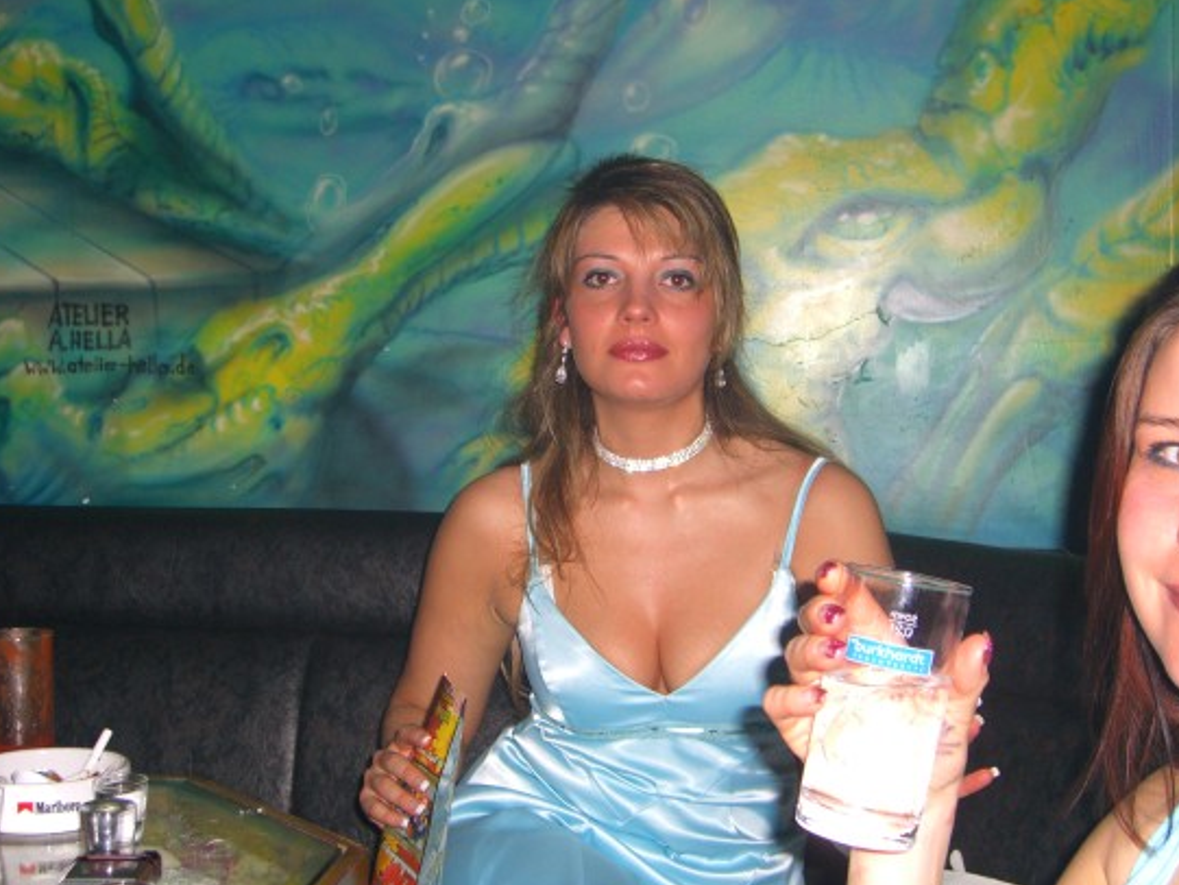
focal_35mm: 51
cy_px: 399
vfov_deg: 28.6
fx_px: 1737
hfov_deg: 37.5
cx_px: 591
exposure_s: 1/60
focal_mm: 9.5
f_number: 3.1
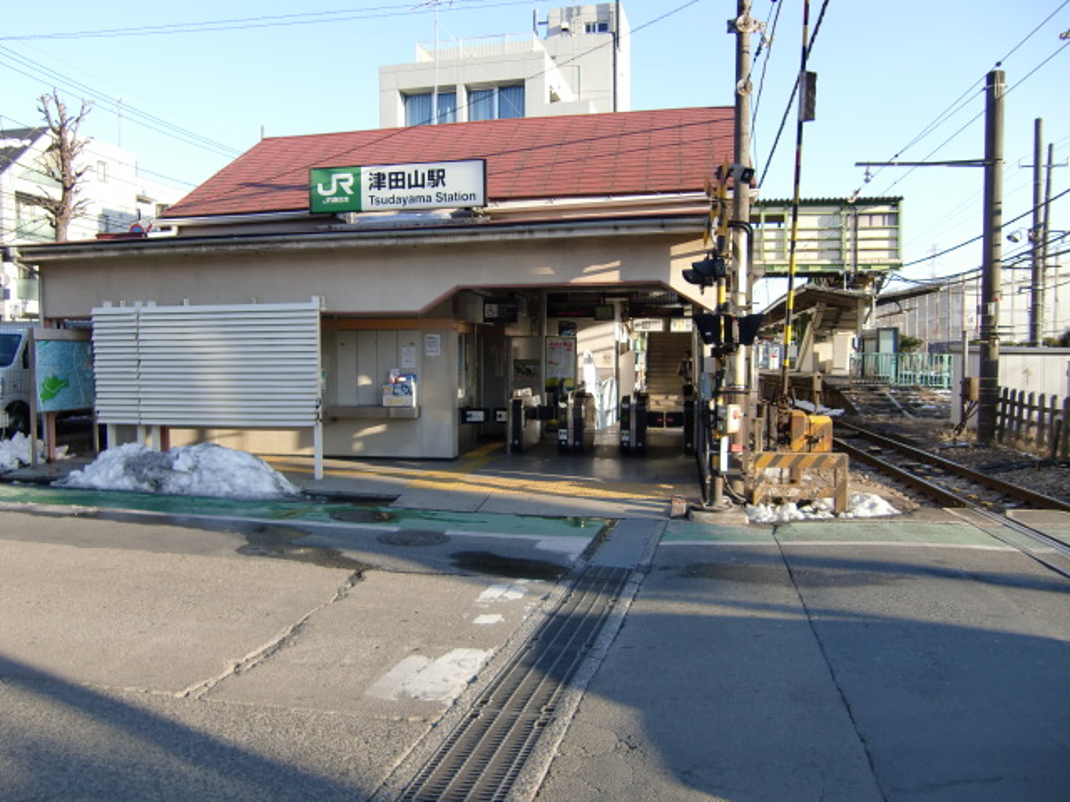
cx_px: 535
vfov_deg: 49.7
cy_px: 401
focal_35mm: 28
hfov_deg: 63.4
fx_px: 865
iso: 64
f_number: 2.6
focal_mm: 4.9
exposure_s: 1/320
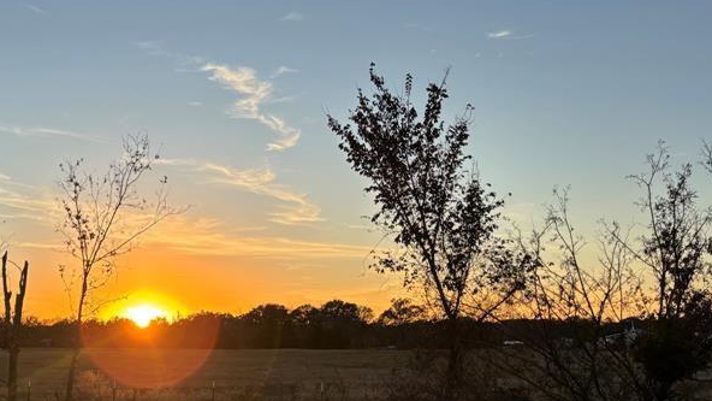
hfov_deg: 40.5
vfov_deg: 24.1
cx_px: 148
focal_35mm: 49
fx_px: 925
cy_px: 319
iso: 50
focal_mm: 5.96
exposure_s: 1/1616
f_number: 1.6
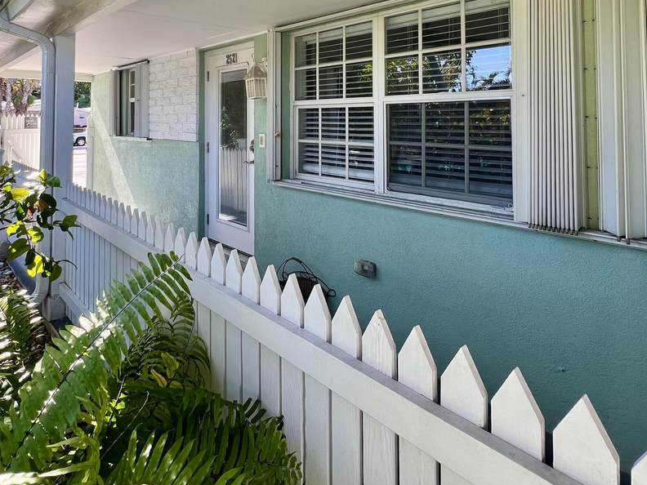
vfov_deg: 59.3
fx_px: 393
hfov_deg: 78.9
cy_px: 109
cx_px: 301
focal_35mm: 21
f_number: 1.8
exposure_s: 1/142
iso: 32
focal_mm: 1.57
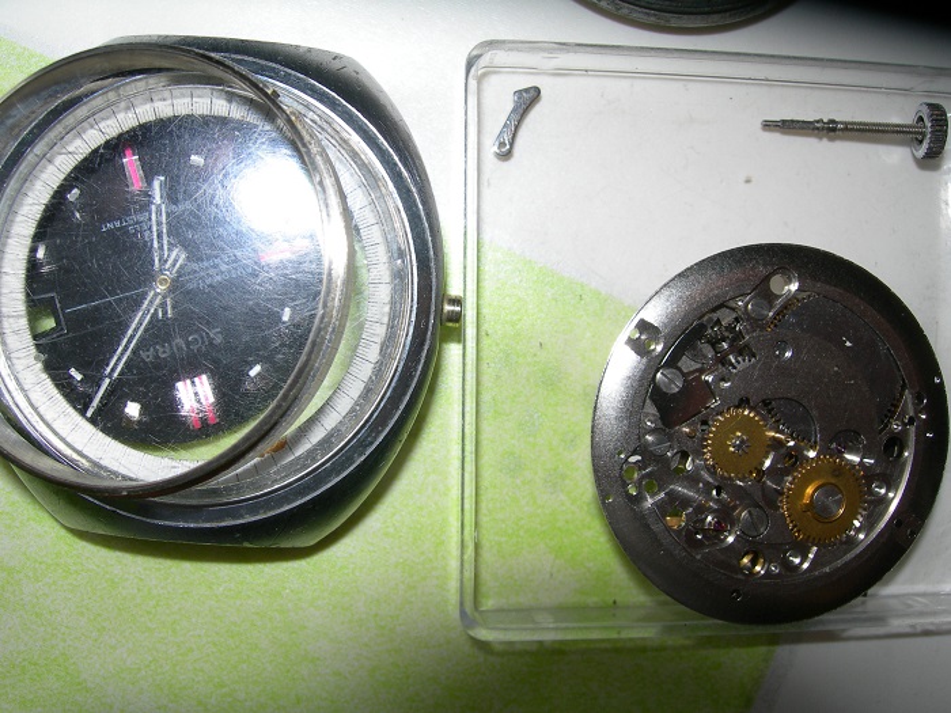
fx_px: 1044
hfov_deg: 49.0
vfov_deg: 37.7
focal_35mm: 38
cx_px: 476
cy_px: 356
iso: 50
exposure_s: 1/60.1
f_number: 4.8
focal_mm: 7.8
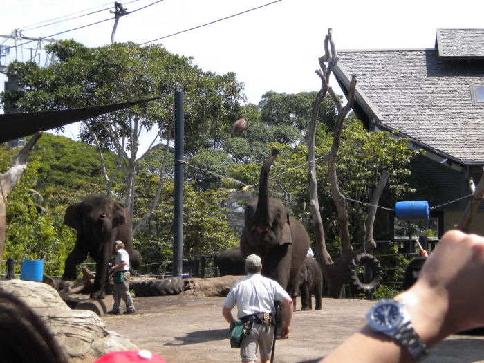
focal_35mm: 105
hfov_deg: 18.7
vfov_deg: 14.1
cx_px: 242
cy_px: 182
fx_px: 1468
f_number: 5.9
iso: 214
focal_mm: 18.9
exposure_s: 1/510
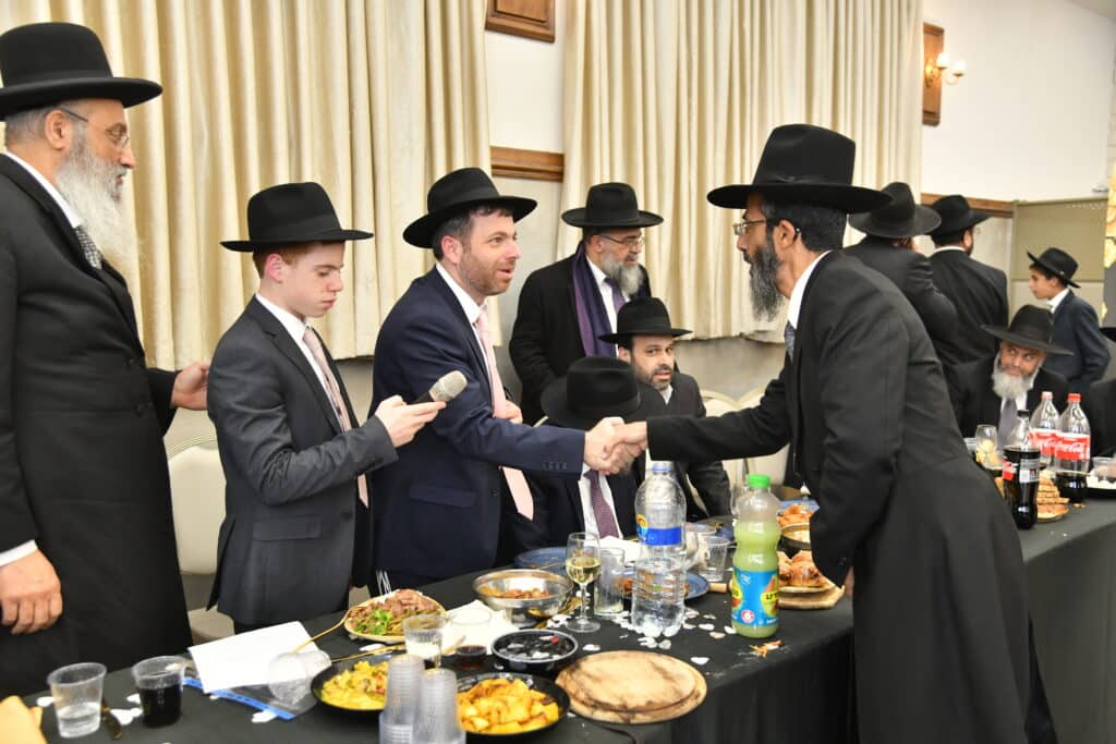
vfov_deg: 38.9
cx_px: 558
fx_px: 1054
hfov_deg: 55.8
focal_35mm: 34
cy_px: 372
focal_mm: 34
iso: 1000
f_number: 4.5
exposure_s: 1/200
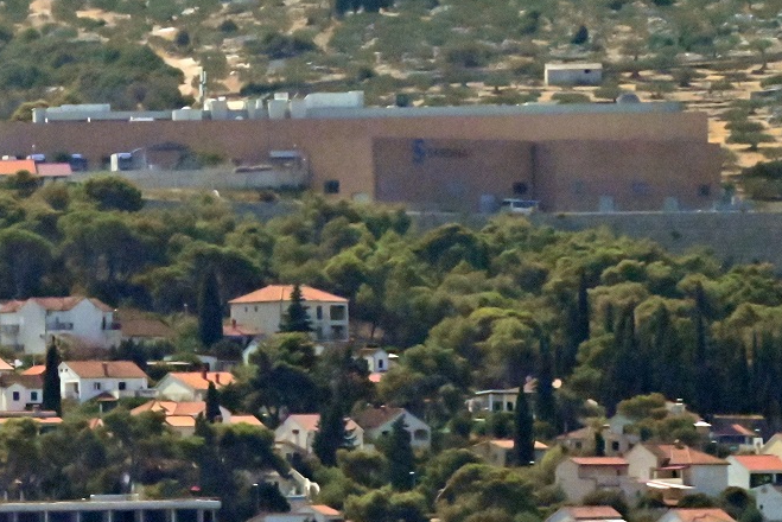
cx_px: -71
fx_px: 12365
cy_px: 582
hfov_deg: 3.6
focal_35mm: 569
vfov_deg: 2.4
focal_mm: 250
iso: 28800
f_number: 29
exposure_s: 1/8000
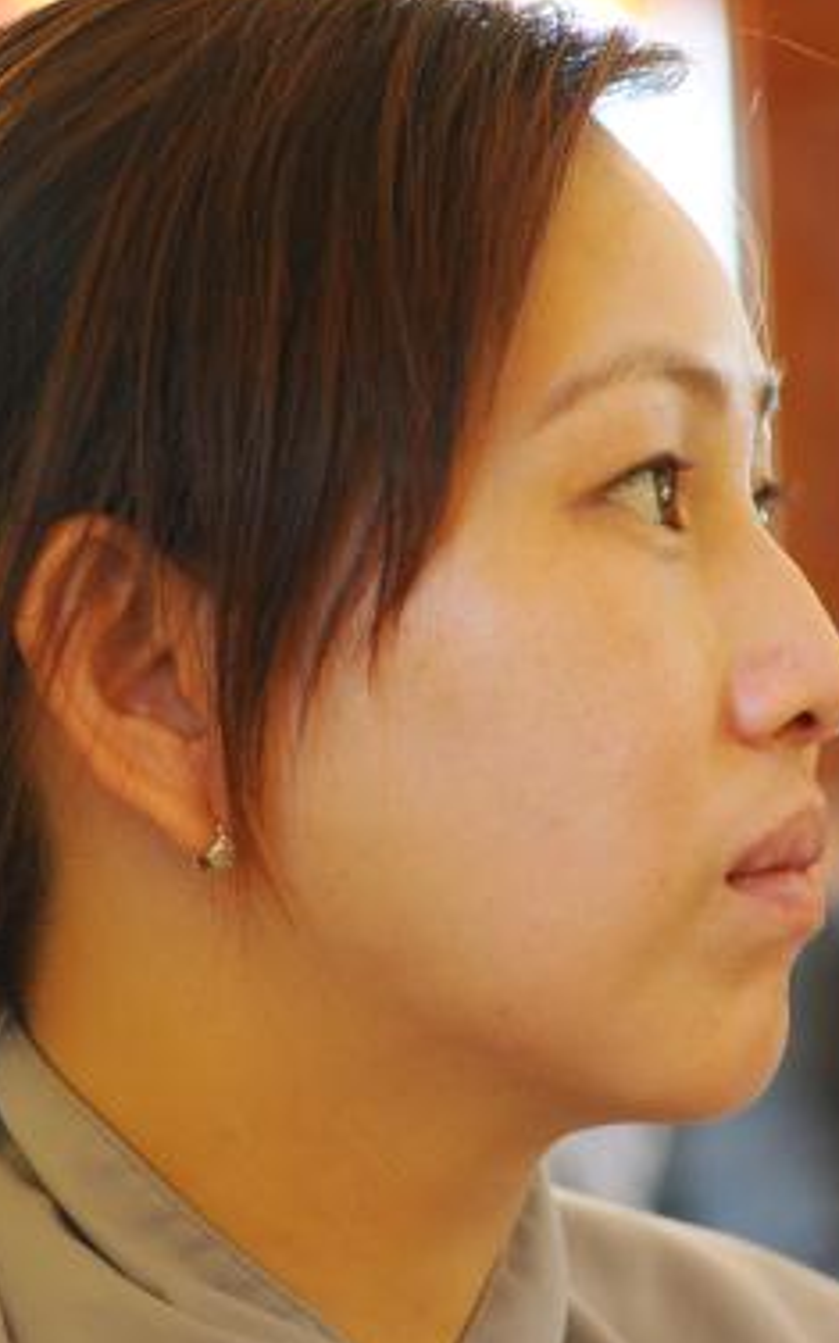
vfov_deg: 14.6
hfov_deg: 9.2
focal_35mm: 143
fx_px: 5227
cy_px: 655
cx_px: 664
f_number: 3.2
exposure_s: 1/20
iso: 400
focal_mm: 55
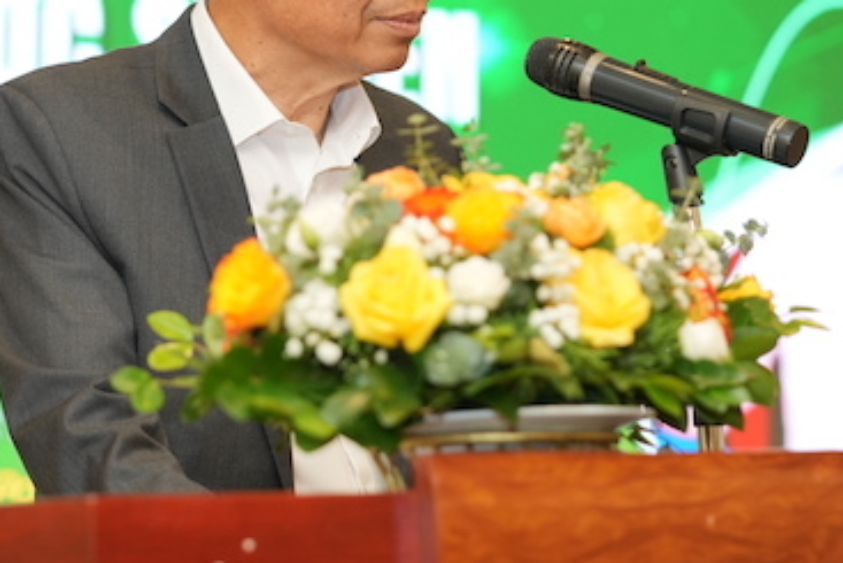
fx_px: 3561
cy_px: 161
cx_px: 413
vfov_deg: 9.0
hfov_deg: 13.5
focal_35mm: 152
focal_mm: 93
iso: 1250
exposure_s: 1/160
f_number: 3.2
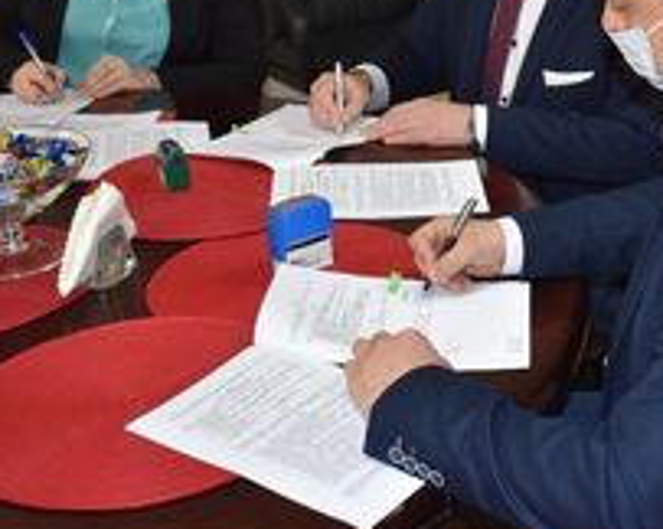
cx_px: 523
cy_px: 95
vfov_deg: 22.4
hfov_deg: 27.8
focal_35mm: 67
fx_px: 1313
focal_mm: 23
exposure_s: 1/60
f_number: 3.8
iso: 900
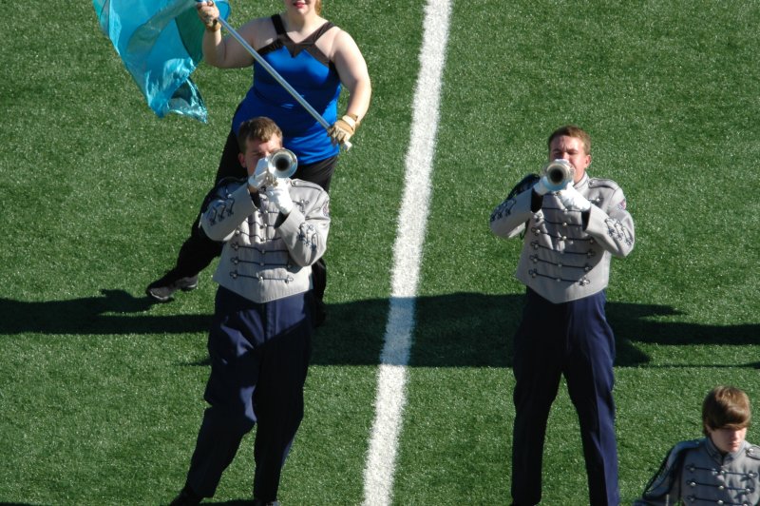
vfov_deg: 3.0
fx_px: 9492
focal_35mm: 450
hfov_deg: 4.6
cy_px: 253
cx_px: 380
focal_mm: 300
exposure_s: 1/640
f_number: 5.6
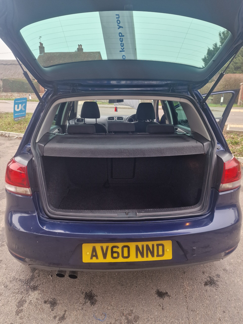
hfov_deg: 58.9
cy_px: 162
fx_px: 215
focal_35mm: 23
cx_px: 122
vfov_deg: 73.9
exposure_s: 1/180
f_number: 1.8
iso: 125
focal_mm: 6.4
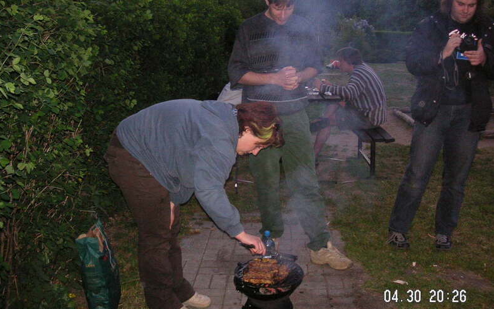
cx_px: 250
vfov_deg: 32.0
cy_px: 144
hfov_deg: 49.3
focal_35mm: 40
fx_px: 539
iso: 160
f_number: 2.8
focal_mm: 6.1
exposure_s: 1/45
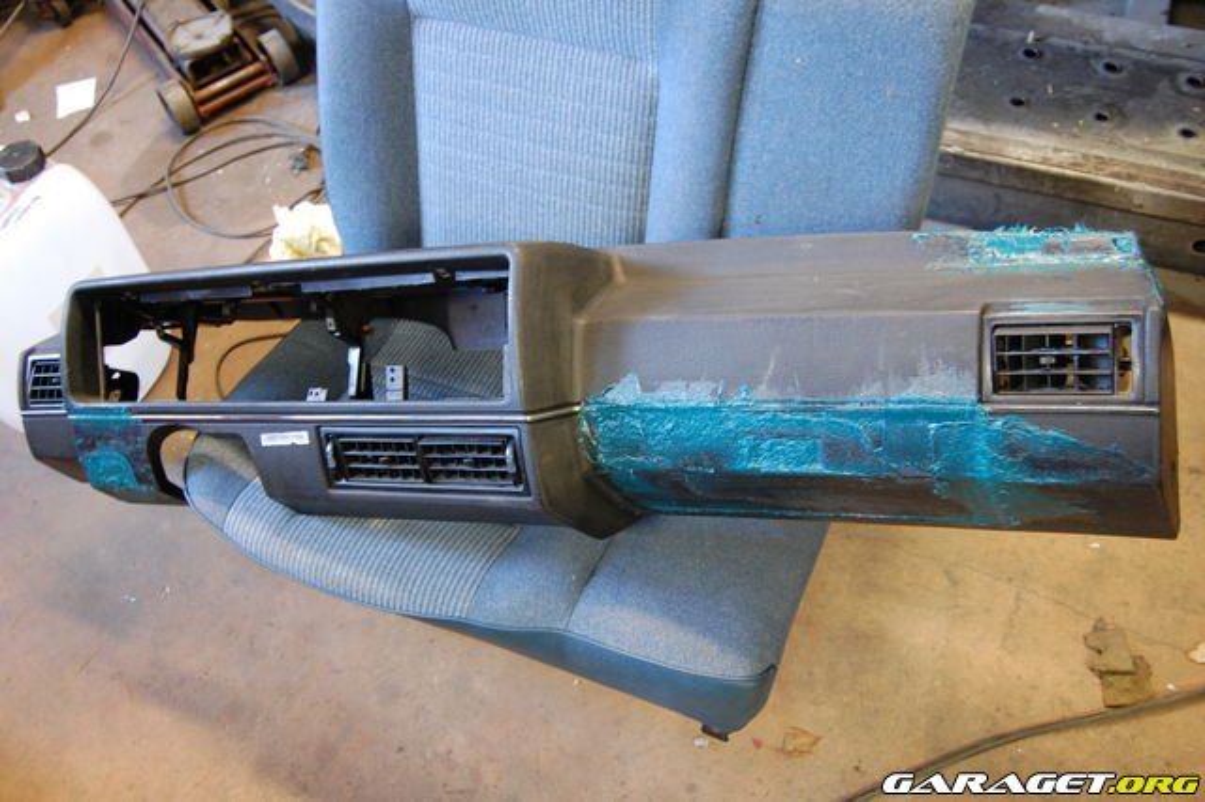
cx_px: 602
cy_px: 401
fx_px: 1154
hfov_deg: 55.1
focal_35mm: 34
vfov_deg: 38.3
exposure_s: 1/25
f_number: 3.8
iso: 800
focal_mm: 23
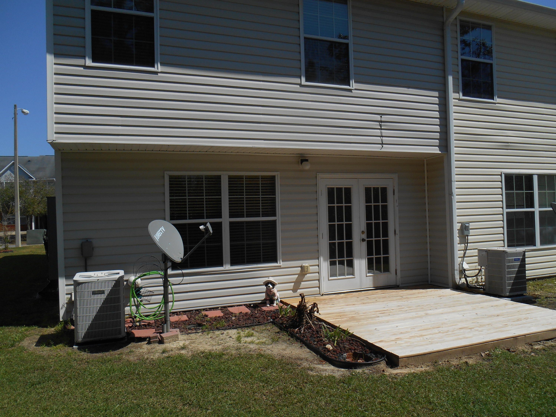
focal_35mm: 26
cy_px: 208
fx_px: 418
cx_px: 278
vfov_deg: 53.1
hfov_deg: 67.3
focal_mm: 4.7
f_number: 3.4
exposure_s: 1/1600
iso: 80
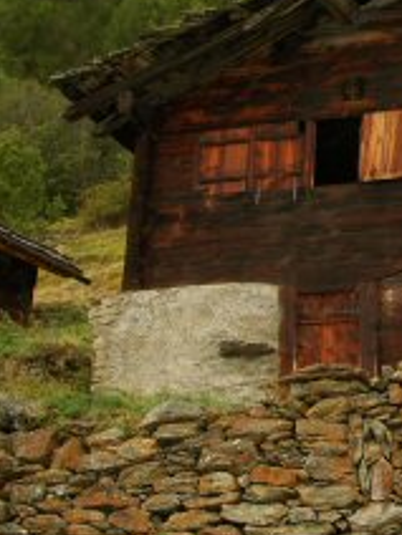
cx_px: 589
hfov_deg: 14.6
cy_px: 220
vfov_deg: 20.6
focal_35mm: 95
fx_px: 1471
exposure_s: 1/125
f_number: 8
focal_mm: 28
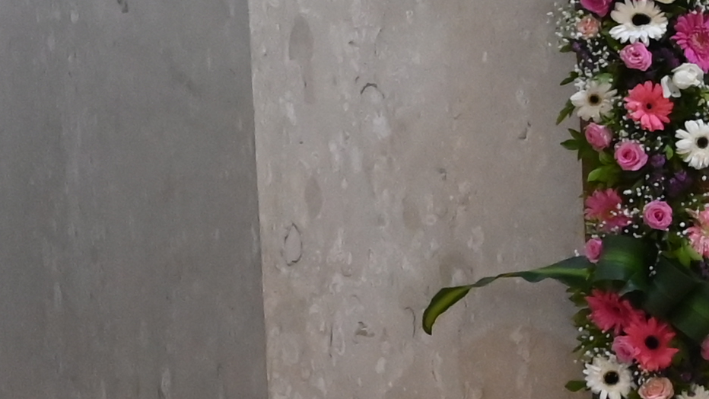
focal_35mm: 206
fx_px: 3880
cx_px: 1947
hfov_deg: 9.0
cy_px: 214
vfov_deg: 5.9
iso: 4000
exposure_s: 1/125
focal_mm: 30.5
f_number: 5.6
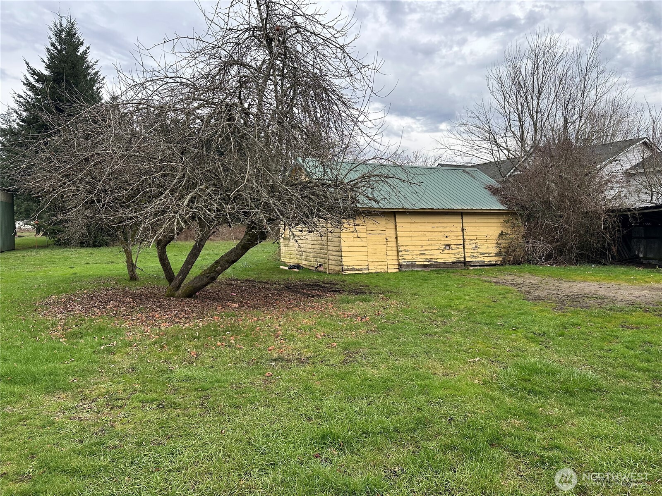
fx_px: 459
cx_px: 331
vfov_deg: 56.8
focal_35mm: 24
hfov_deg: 71.6
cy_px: 248
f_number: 1.78
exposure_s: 1/685
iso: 80
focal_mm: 6.86
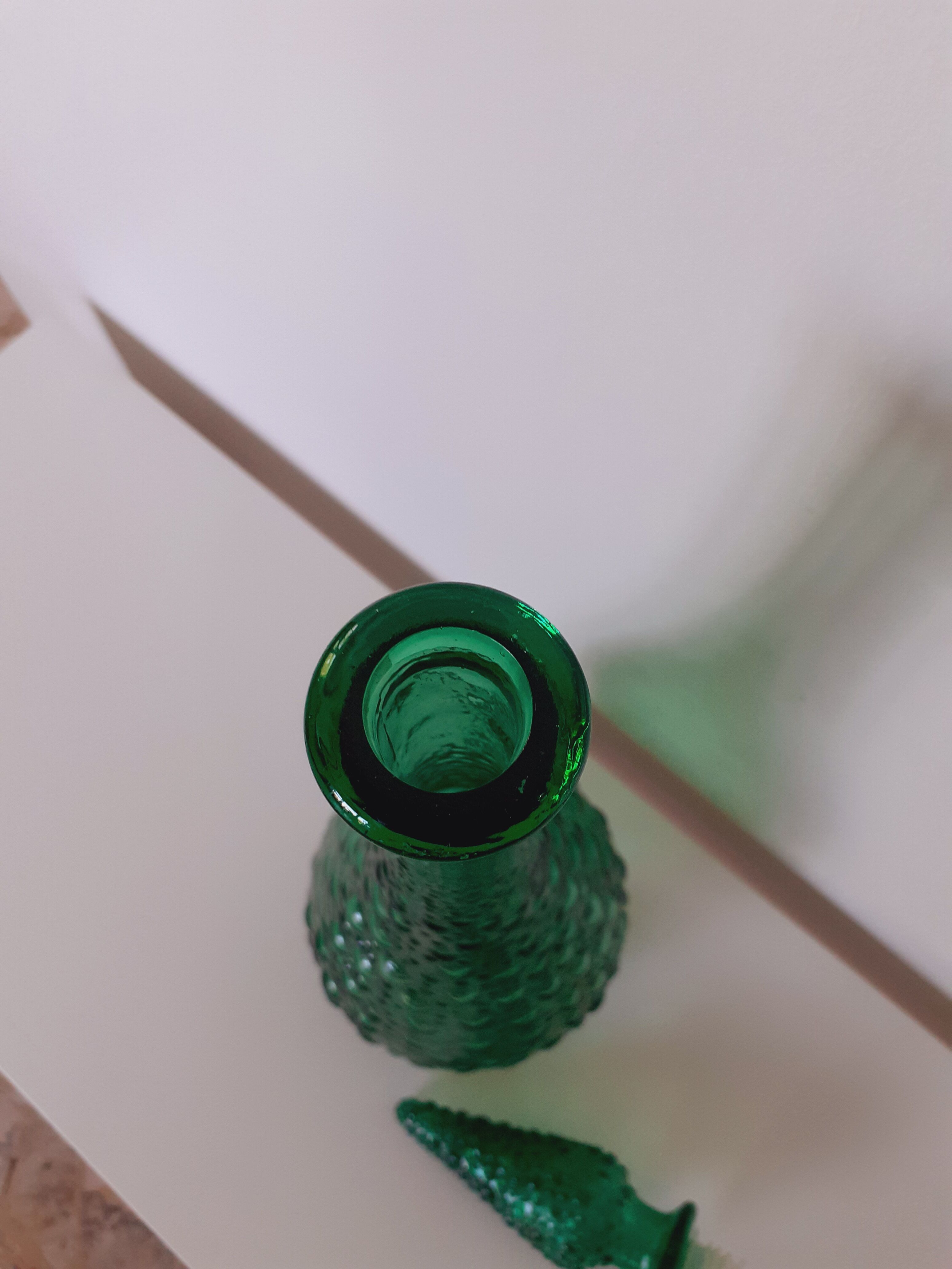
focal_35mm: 27
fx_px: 990
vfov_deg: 65.3
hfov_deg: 51.4
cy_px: 634
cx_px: 476
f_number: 1.9
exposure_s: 1/50
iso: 100
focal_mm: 3.6
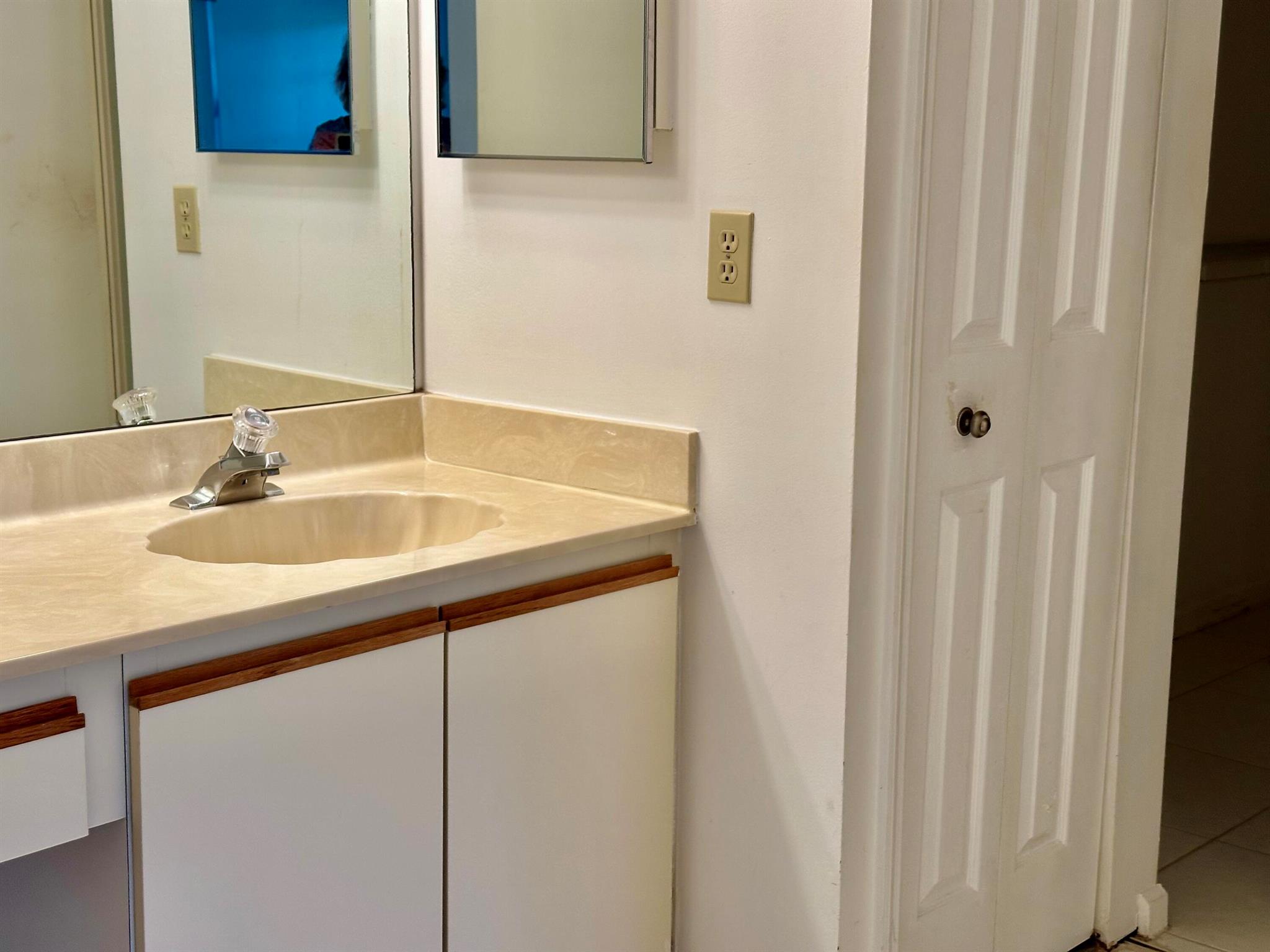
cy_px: 476
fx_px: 1761
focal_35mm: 48
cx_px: 635
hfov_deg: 39.7
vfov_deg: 30.3
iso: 50
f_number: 1.78
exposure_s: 1/60
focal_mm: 6.86
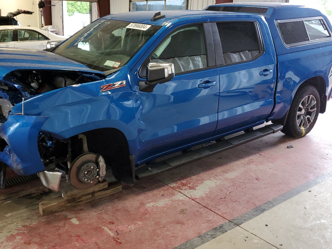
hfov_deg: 53.8
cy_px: 106
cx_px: 142
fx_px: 326
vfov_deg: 41.7
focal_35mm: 34
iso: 167
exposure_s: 1/60.2
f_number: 1.5
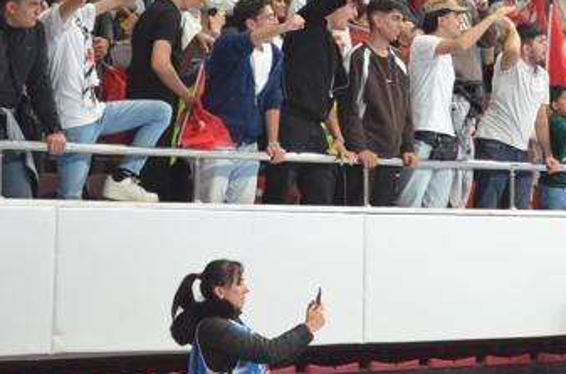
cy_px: -35
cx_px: 618
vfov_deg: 9.0
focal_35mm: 151
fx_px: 2368
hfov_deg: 13.4
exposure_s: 1/160
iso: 1600
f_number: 5.3
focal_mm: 44
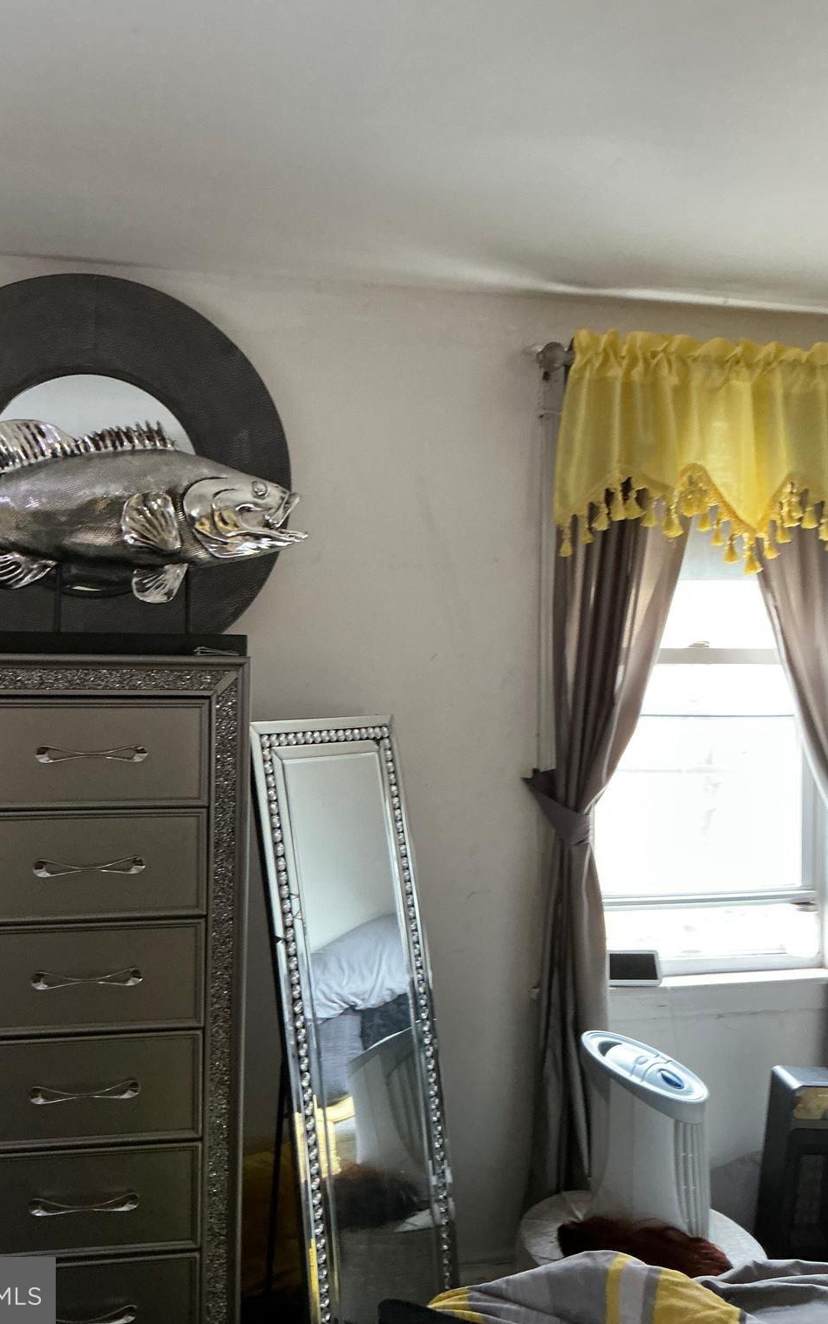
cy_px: 659
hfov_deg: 41.7
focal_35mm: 30
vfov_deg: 62.9
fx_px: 1083
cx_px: 340
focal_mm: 3
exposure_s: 1/30
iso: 250
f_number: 1.8
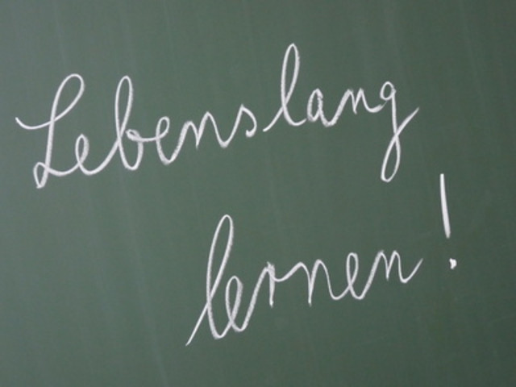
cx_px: 258
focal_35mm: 139
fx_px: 2072
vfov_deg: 10.7
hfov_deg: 14.2
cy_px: 194
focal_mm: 20.8
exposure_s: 1/40
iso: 200
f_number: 3.6
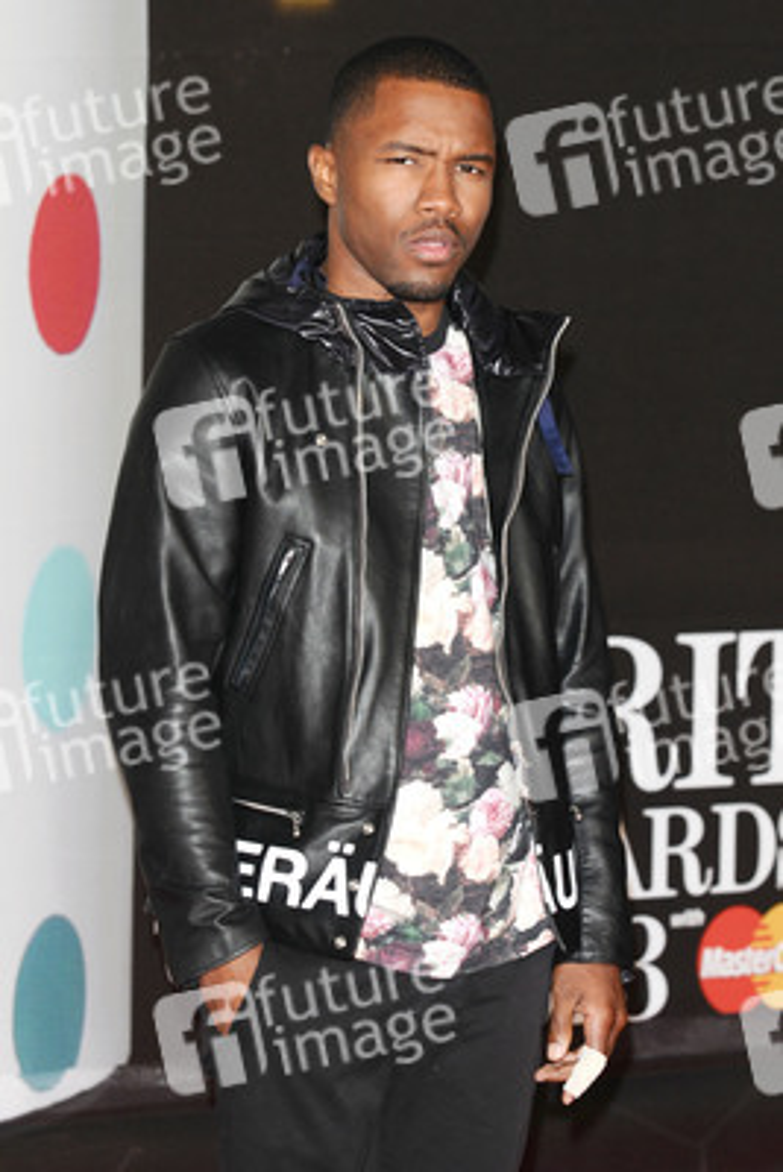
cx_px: 392
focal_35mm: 168
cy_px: 586
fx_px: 5476
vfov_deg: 12.2
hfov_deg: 8.2
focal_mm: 112
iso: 320
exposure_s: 1/160
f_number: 4.5
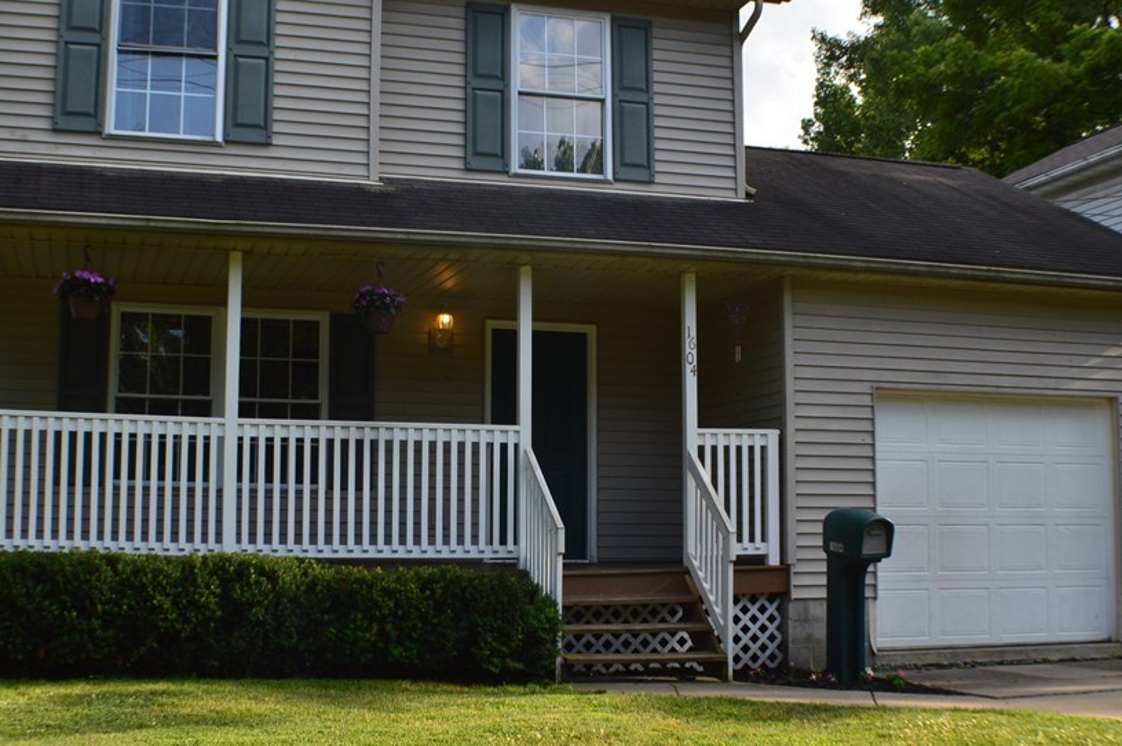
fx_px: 1993
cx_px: 511
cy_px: 361
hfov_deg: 31.4
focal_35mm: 64
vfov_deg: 21.2
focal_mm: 32
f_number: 10
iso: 400
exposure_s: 1/250
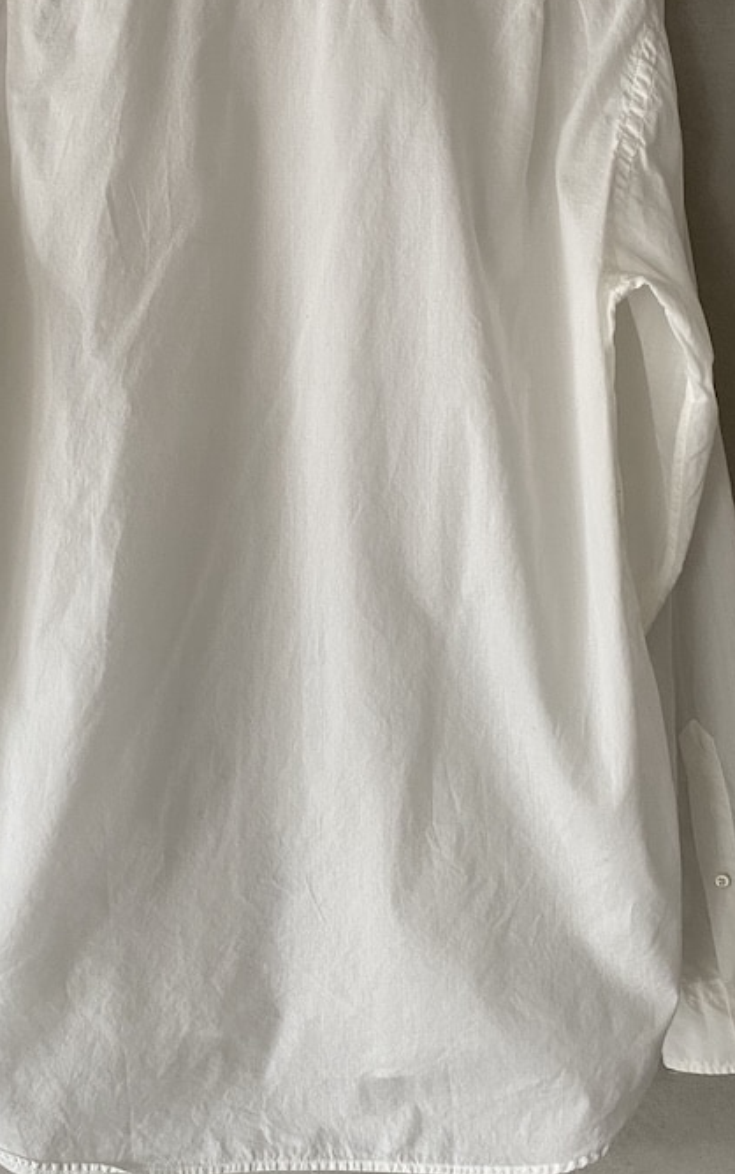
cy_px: 379
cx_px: 320
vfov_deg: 44.5
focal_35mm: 44
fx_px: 1409
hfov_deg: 29.2
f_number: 1.8
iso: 100
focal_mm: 4.25
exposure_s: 1/50
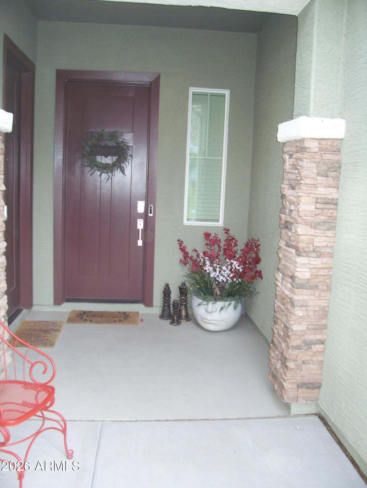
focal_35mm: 34
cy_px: 244
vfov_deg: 53.9
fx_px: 480
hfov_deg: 41.8
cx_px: 184
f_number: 2.7
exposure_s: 1/60
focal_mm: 5.6
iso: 160
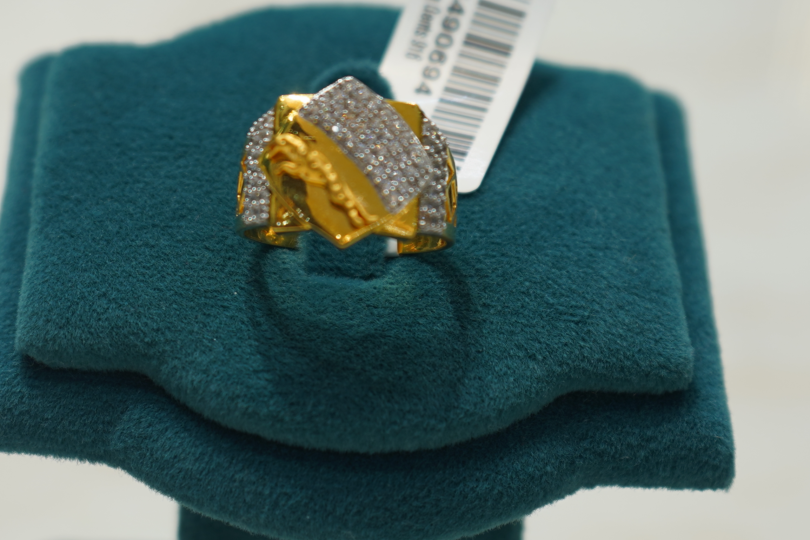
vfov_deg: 14.9
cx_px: 310
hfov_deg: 22.3
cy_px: 421
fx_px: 2047
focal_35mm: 91
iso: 100
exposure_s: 1/60
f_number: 4
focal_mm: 35
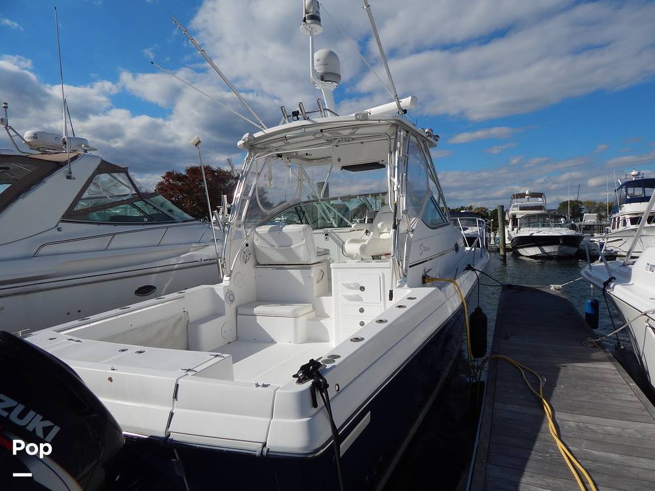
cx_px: 328
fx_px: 435
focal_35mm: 23
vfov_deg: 58.9
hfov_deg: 73.9
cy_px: 246
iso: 125
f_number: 6
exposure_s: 1/1500
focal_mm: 4
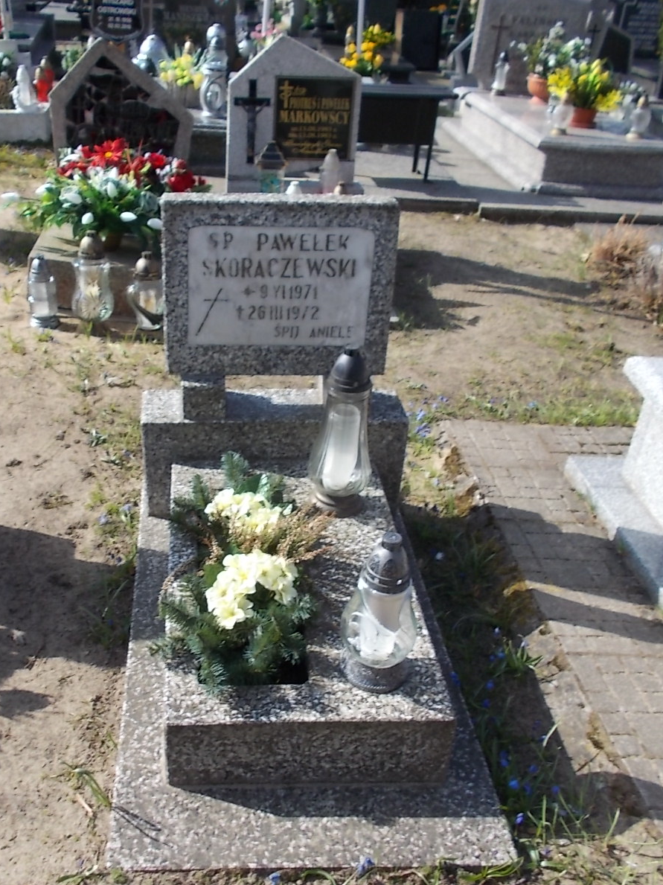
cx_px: 246
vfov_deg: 52.6
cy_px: 441
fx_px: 894
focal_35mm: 35
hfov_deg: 40.4
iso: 80
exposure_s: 1/100
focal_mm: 4.6
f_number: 8
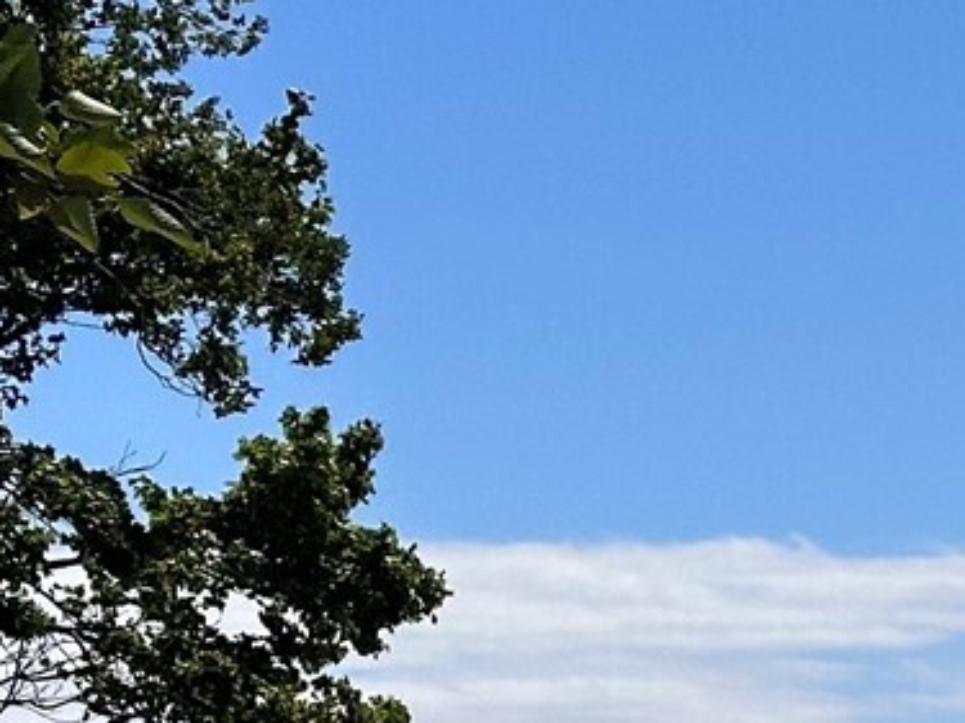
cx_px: 1382
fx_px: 5713
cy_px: 960
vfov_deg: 7.2
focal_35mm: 205
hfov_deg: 9.4
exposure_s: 1/9804
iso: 64
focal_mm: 6.86
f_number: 1.78
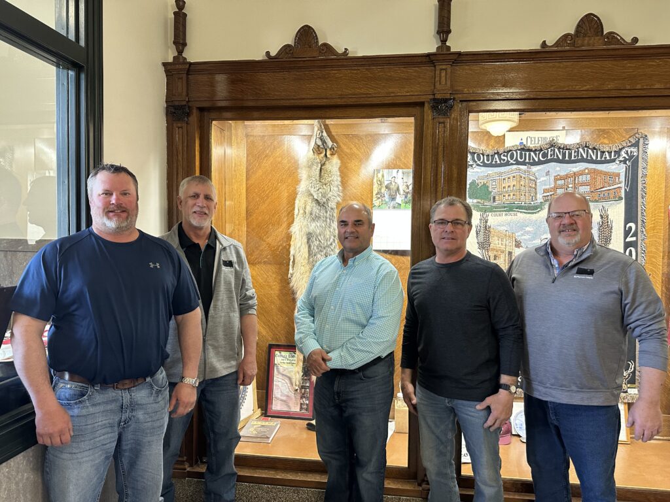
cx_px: 335
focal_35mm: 24
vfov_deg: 56.8
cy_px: 251
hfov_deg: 71.6
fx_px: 465
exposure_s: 1/60
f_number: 1.78
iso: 320
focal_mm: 6.86
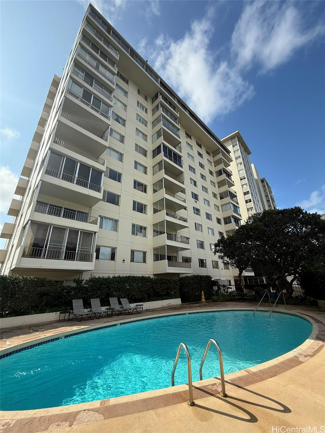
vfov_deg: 102.1
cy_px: 216
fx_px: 175
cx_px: 162
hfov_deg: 85.7
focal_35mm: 14
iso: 50
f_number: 2.2
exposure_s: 1/1339
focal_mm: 2.22
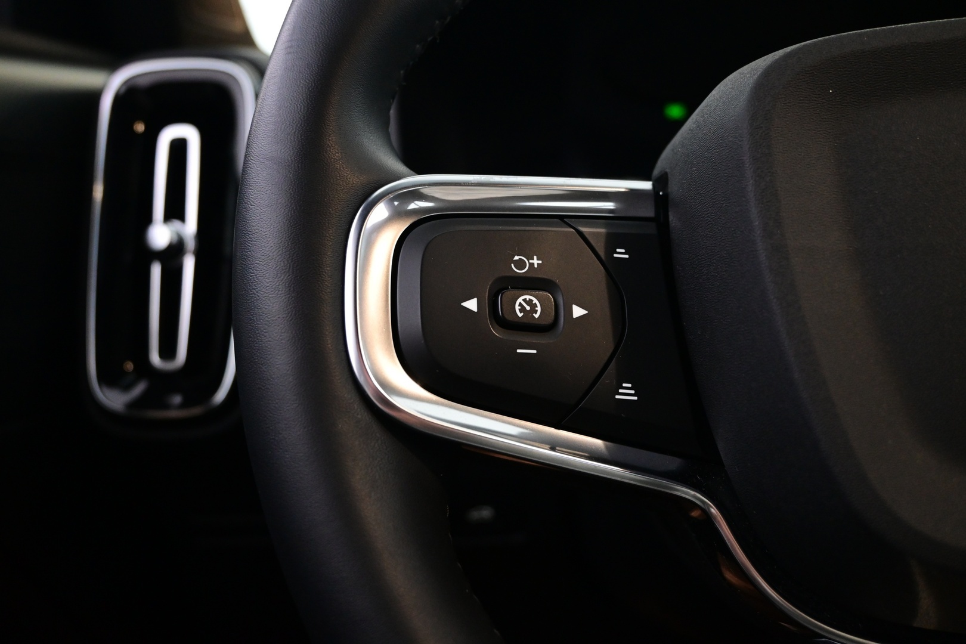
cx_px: 483
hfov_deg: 59.5
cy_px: 322
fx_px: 845
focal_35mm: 32
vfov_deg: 41.7
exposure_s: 1/30
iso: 2200
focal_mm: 21
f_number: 4
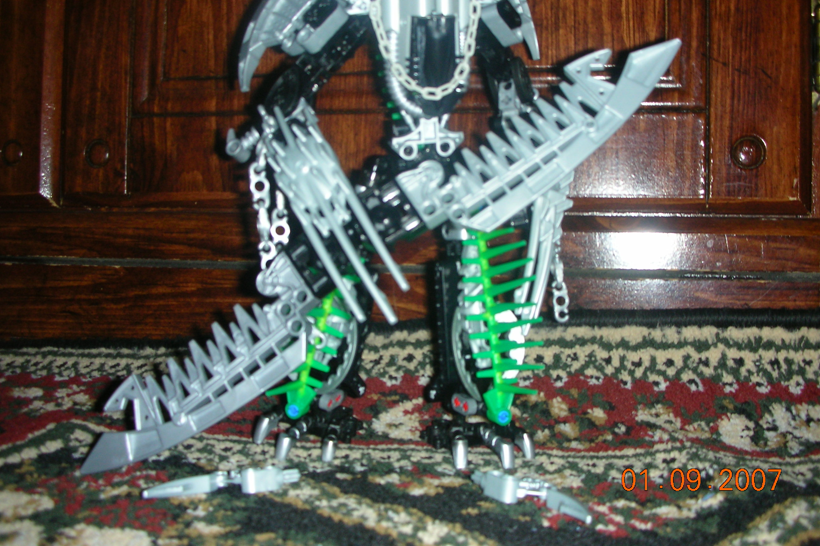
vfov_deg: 34.1
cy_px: 219
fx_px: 888
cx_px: 404
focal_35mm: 39
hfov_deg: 49.6
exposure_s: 1/60.1
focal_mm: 5.8
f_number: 3
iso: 50
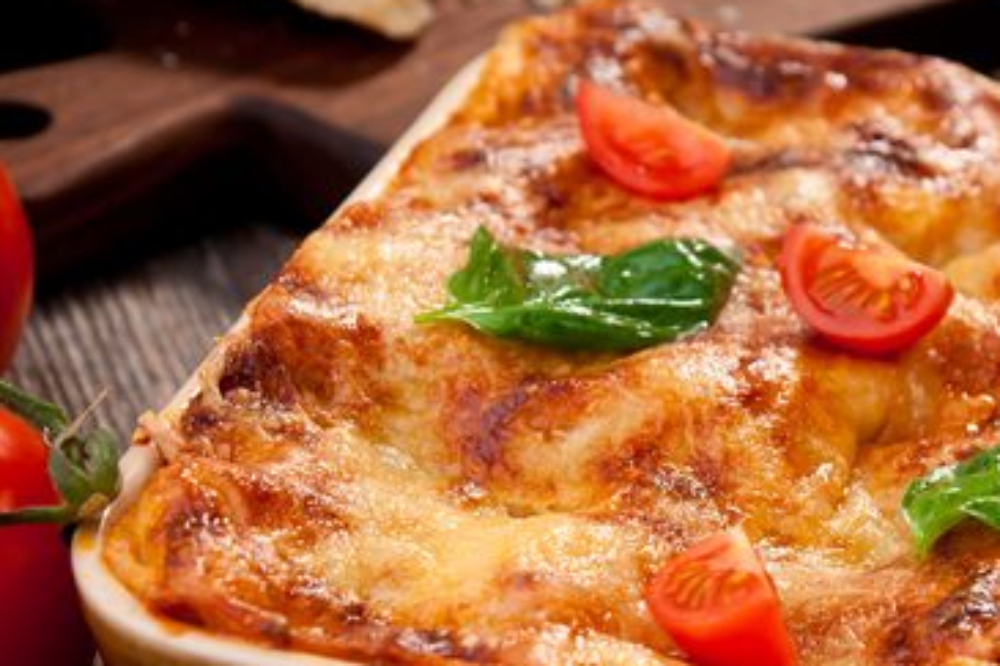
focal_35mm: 148
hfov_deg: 13.8
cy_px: 513
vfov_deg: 9.2
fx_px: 4109
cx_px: 688
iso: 125
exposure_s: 1/200
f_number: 6.3
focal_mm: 60
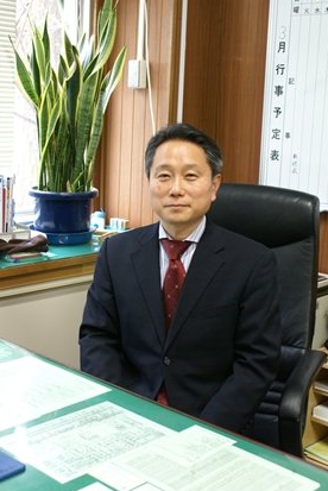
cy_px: 244
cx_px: 166
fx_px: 668
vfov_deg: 40.3
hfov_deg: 27.6
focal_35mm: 49
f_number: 5
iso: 400
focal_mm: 30
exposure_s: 1/25
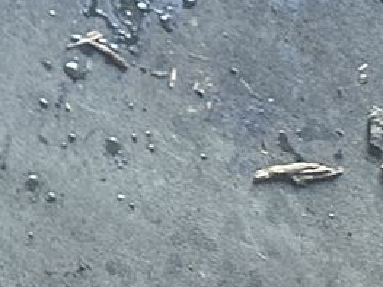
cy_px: -682
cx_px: -850
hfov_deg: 8.5
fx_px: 2068
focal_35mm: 187
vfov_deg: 6.9
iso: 200
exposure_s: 1/50
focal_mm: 6.86
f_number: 1.78
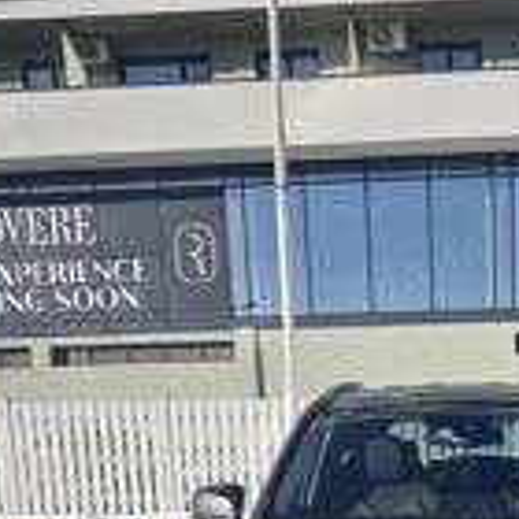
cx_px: 504
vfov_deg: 25.8
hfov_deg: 28.0
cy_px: 652
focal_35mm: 58
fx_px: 984
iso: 50
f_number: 1.62
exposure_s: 1/1997
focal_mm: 6.55
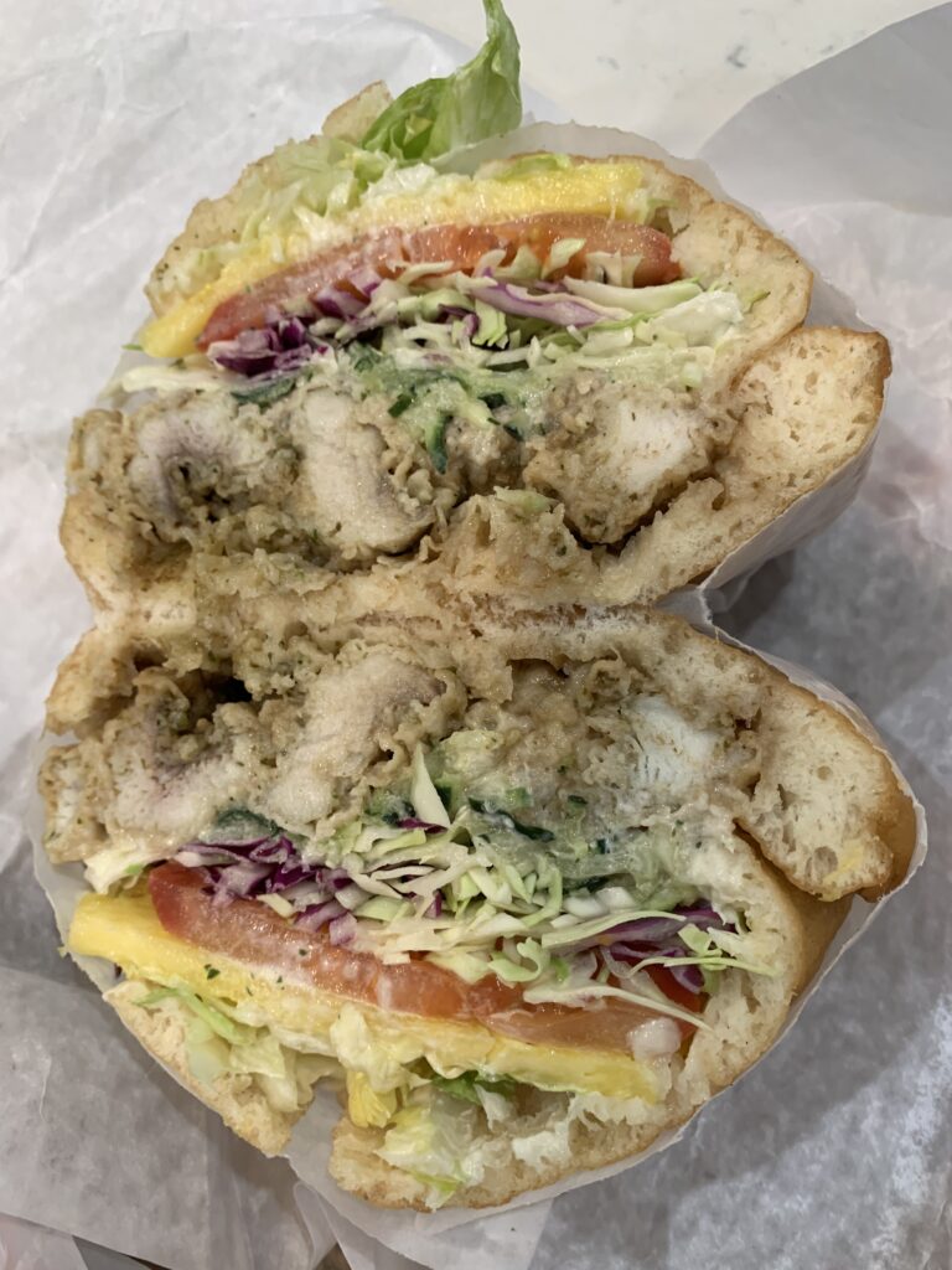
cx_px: 476
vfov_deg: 67.3
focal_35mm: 26
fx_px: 953
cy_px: 635
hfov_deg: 53.1
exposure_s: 1/60
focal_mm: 4.25
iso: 125
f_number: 1.8
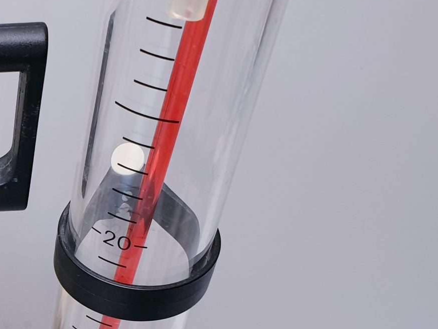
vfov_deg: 18.6
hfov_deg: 22.3
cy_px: 370
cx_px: -172
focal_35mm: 76
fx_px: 962
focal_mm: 4.3
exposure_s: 1/100
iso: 80
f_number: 2.4
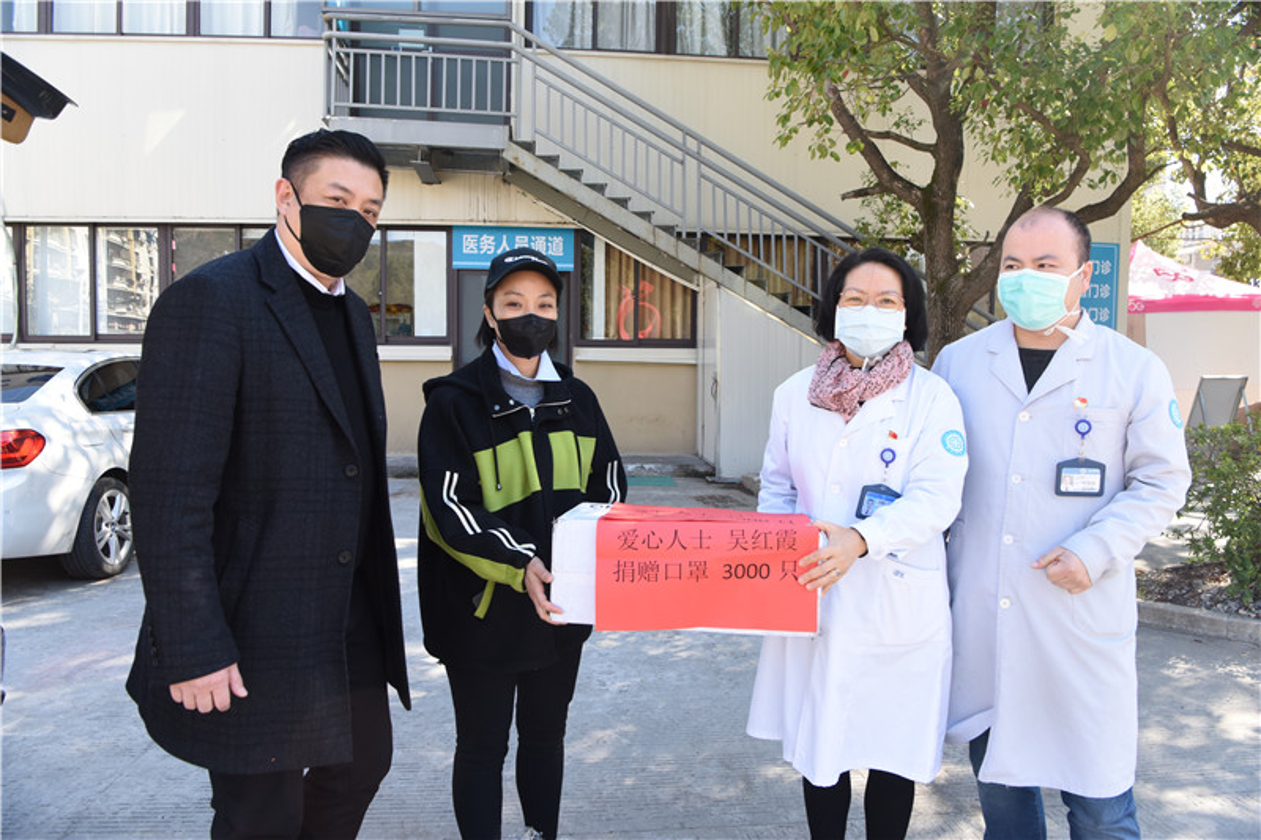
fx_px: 840
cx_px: 630
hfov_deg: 73.8
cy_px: 420
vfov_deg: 53.1
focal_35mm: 24
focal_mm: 24
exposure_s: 1/250
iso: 800
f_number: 8
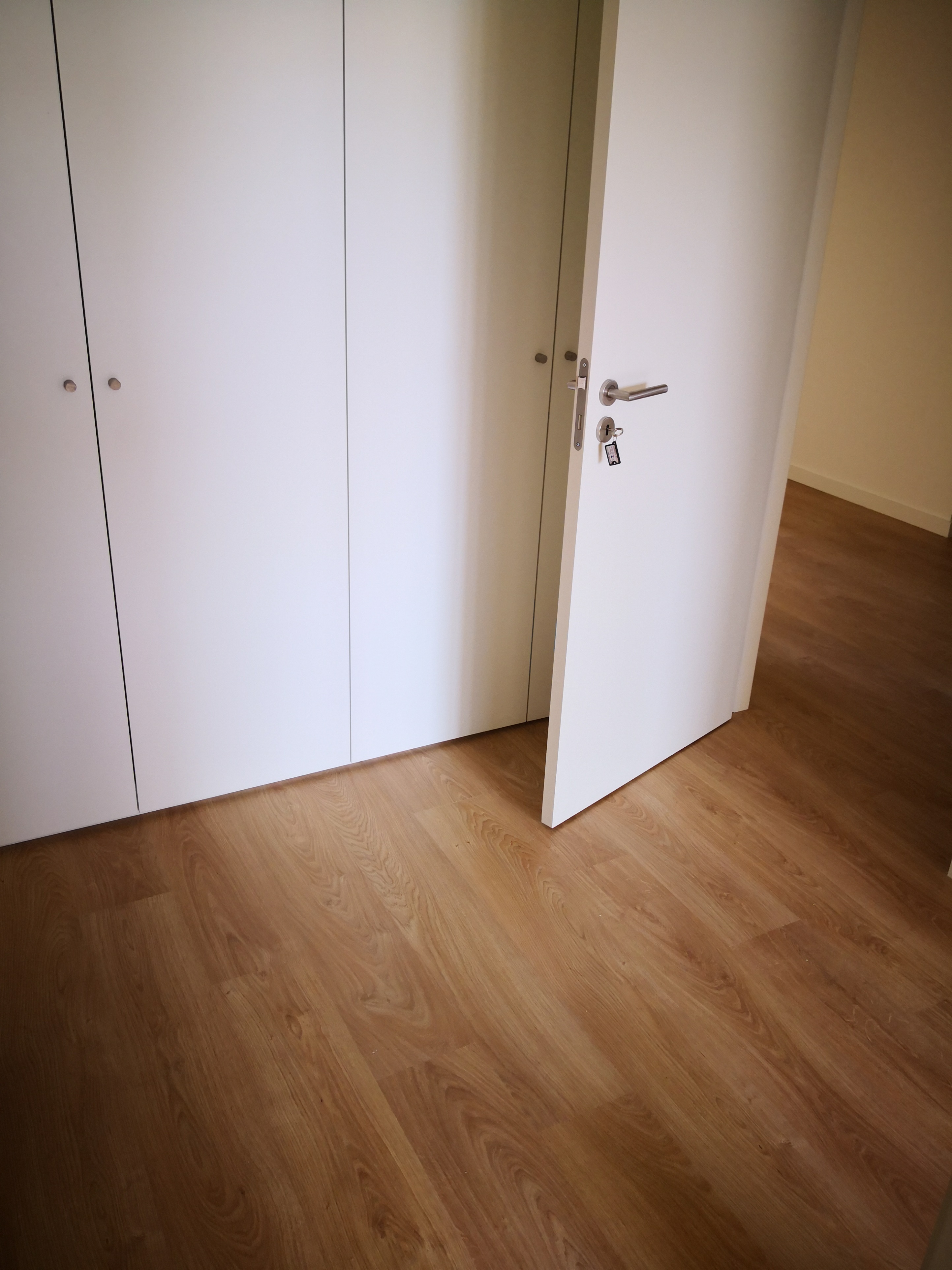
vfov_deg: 65.3
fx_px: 990
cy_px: 635
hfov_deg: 51.4
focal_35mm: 27
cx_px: 476
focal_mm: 3.95
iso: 125
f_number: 1.6
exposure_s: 1/50
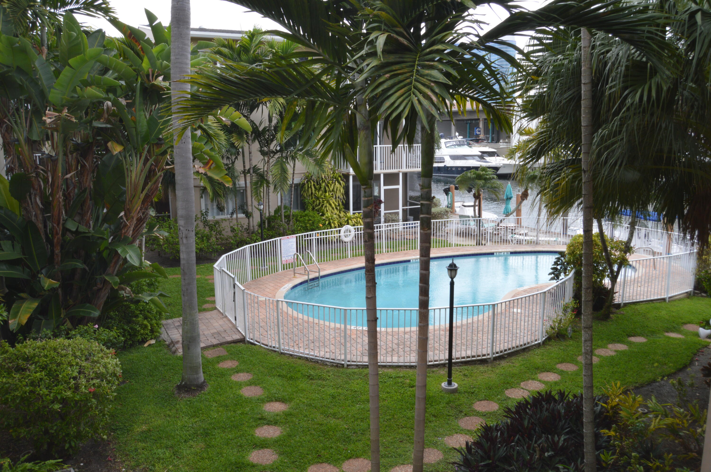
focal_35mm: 27
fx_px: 533
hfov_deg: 67.4
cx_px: 356
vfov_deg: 47.8
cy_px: 236
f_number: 5.6
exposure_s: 1/125
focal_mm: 18
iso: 250
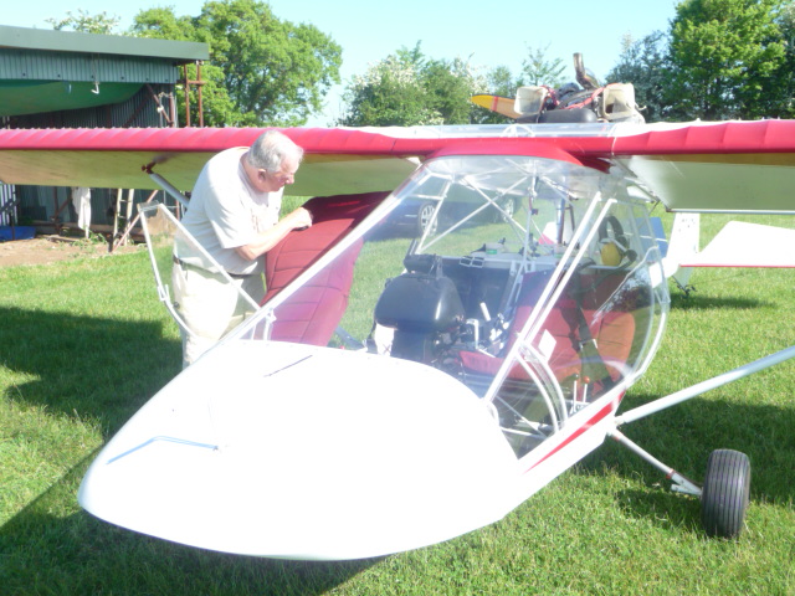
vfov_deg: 39.7
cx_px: 398
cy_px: 298
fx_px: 827
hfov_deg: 51.4
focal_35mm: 36
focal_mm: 4.7
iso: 100
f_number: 3.3
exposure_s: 1/320
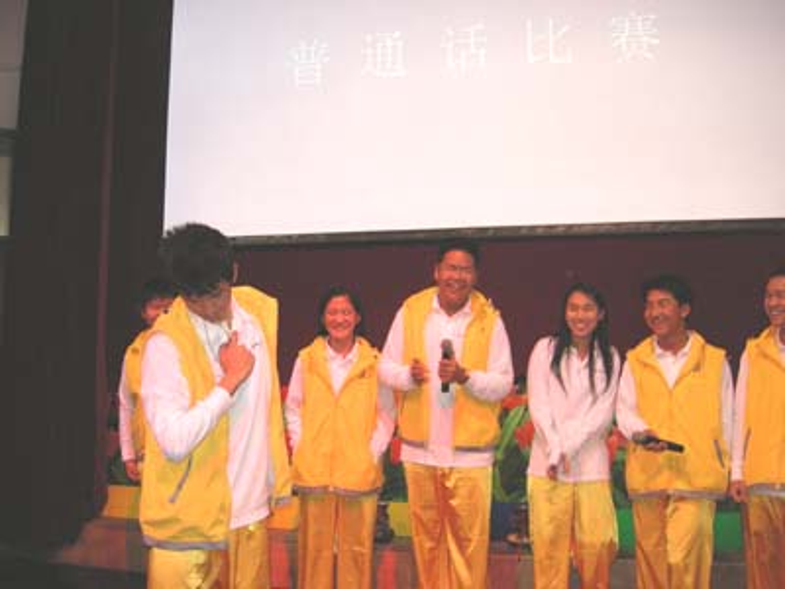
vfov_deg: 38.7
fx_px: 839
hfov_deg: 50.1
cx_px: 392
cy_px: 294
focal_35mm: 37
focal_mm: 6.1
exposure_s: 1/45
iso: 160
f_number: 2.8
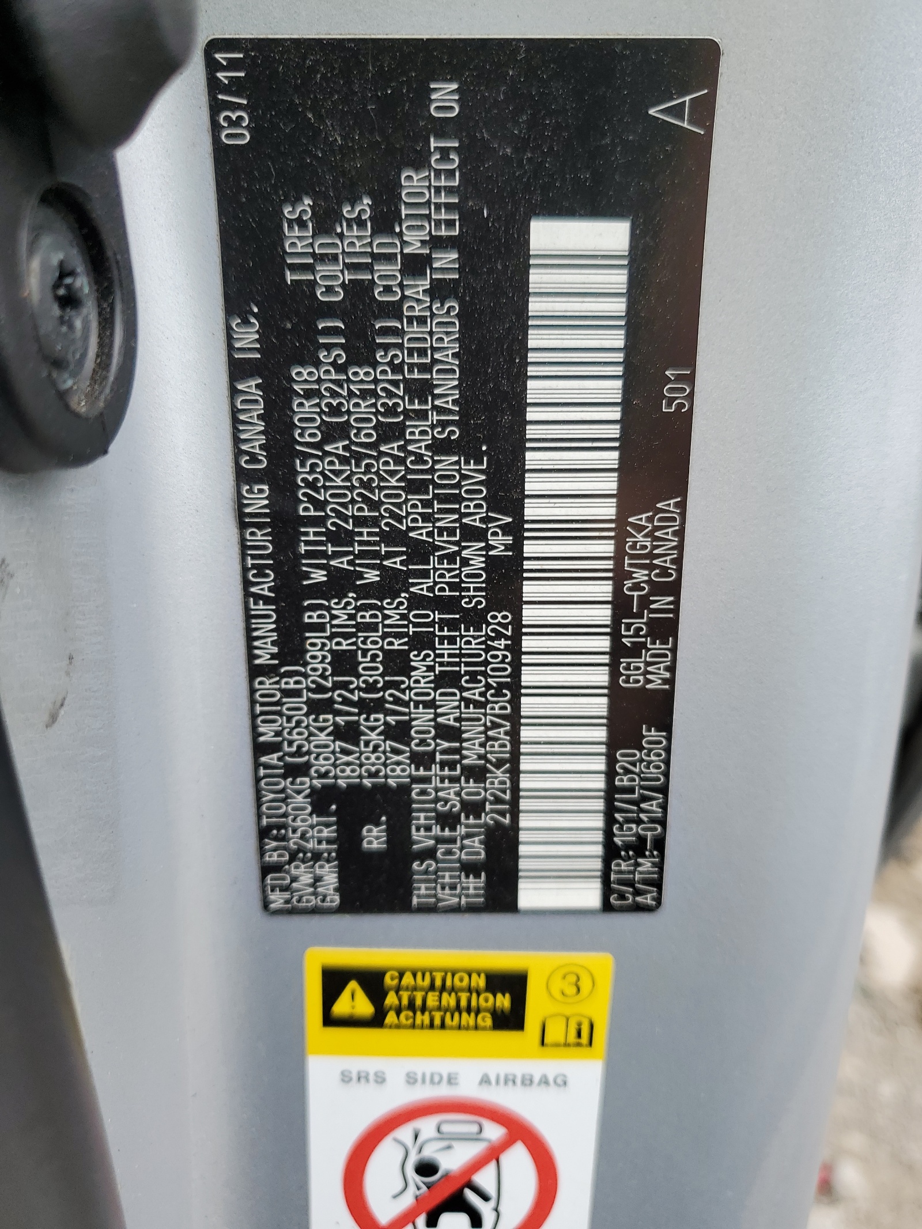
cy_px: 614
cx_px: 461
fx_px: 923
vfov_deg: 67.3
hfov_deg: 53.1
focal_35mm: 26
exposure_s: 1/233
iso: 50
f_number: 1.5
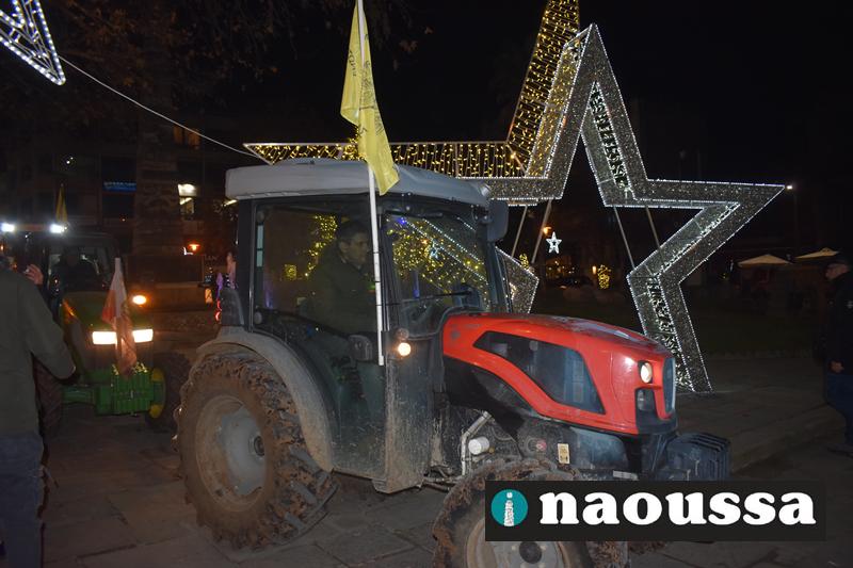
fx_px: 640
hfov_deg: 67.4
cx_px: 426
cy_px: 284
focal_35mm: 27
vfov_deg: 47.9
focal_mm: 18
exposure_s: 1/200
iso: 800
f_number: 3.5
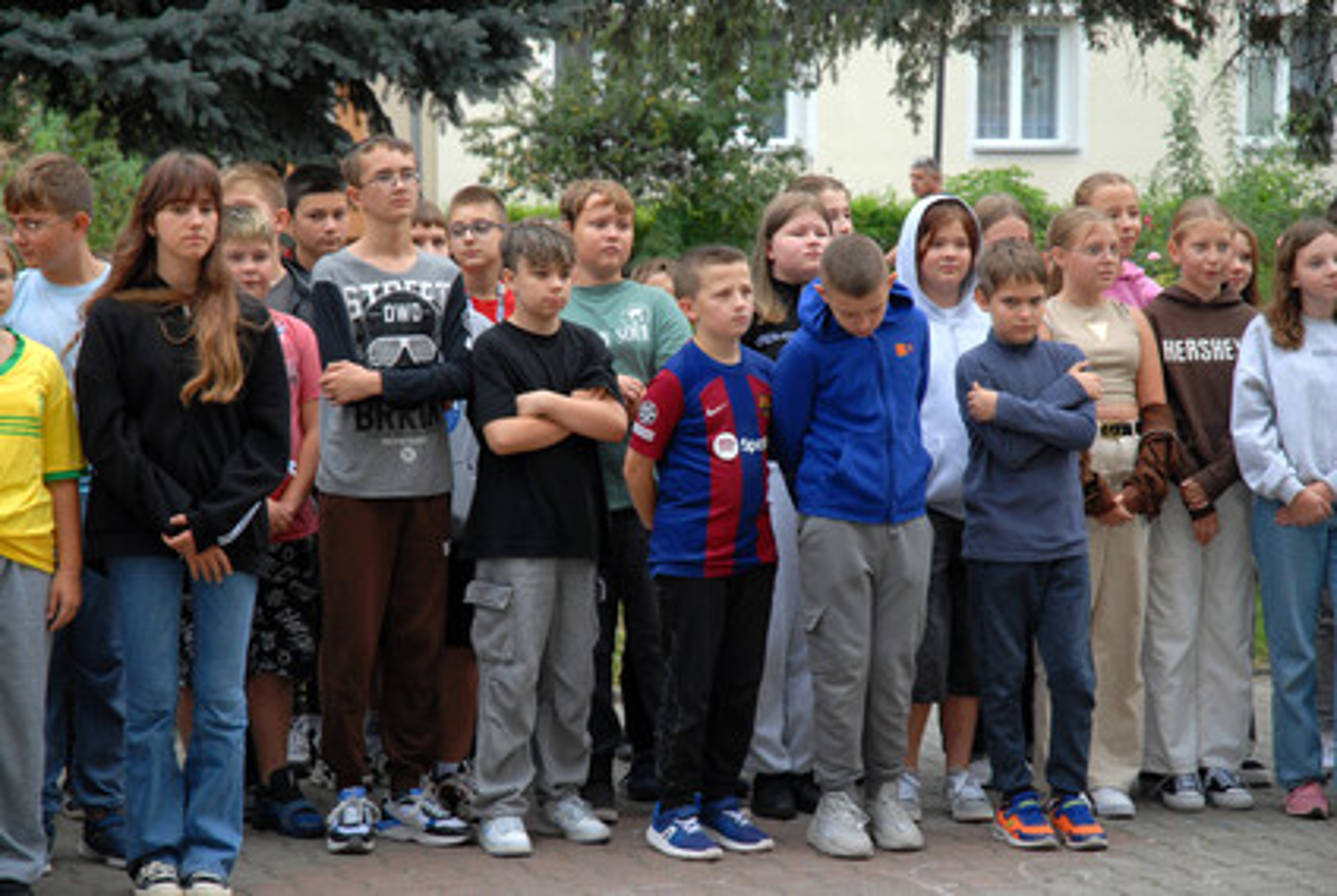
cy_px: 448
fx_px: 3905
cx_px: 668
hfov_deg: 19.4
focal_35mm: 105
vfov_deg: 13.1
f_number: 5.6
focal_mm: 70
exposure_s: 1/125
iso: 200
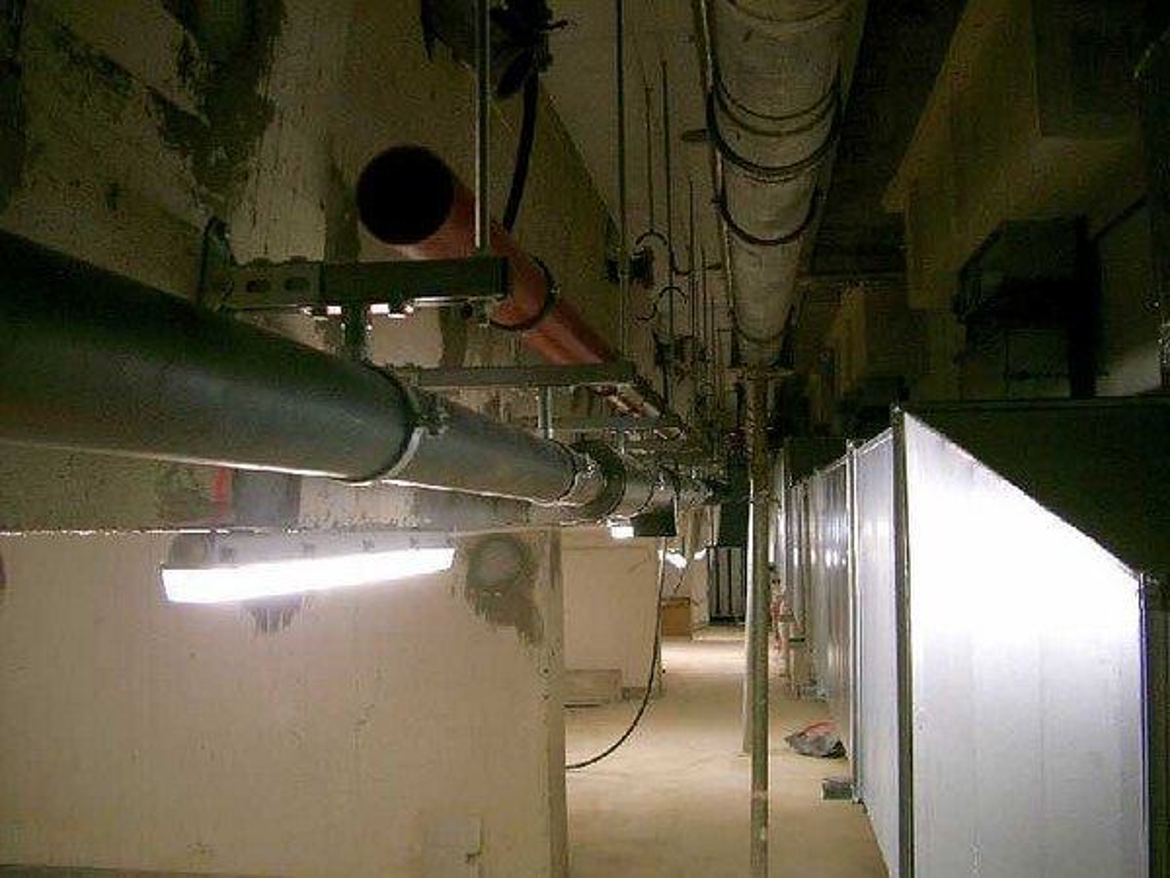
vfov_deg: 38.7
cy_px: 439
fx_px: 1251
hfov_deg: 50.1
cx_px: 585
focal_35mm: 37
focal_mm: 7.6
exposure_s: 1/20
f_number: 2.6
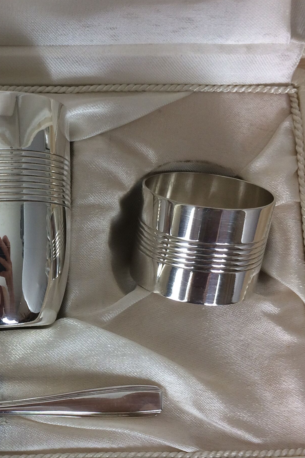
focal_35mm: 54
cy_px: 269
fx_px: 686
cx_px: -19
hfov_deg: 23.7
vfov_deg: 36.8
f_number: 2.2
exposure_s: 1/50
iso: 50
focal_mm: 4.15
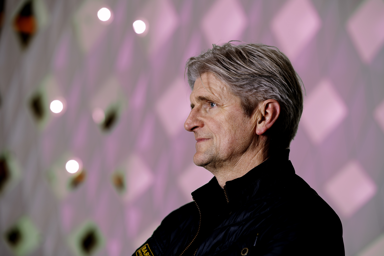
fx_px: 1120
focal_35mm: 105
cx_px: 192
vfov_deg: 13.0
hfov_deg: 19.5
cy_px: 128
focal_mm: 105
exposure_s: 1/250
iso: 125
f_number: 2.8
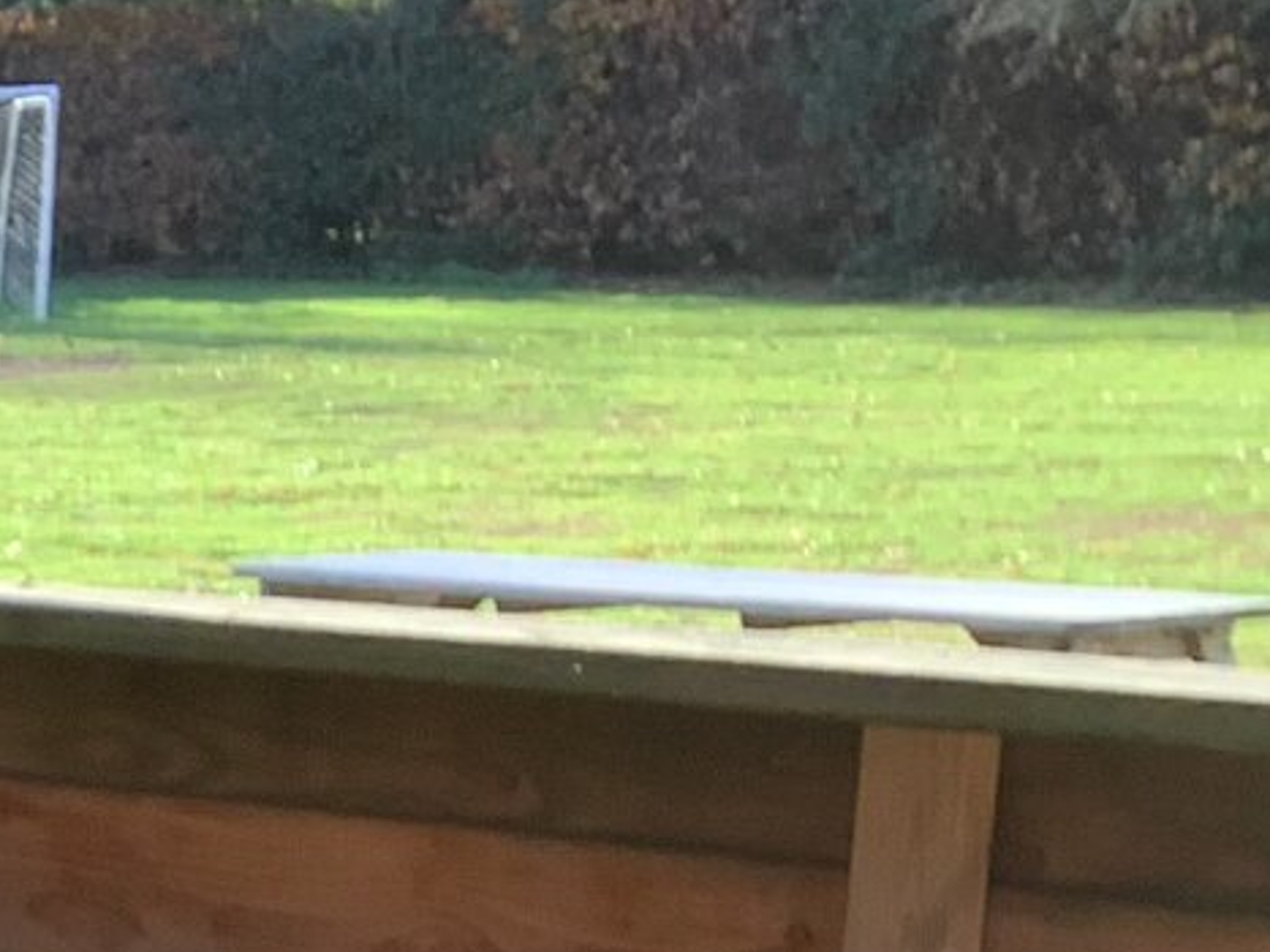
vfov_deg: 10.5
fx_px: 4988
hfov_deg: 12.5
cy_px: 1512
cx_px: -1371
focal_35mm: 136
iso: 40
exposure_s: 1/100
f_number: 2.4
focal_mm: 3.3
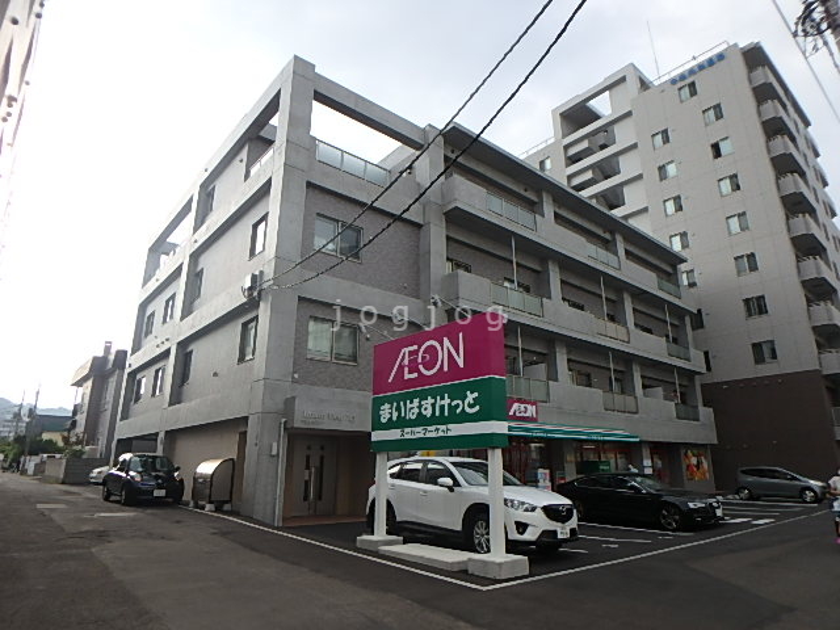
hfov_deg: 79.0
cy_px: 315
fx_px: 510
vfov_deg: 63.4
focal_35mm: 21
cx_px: 420
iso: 125
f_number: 3.5
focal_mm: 3.7
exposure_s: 1/500
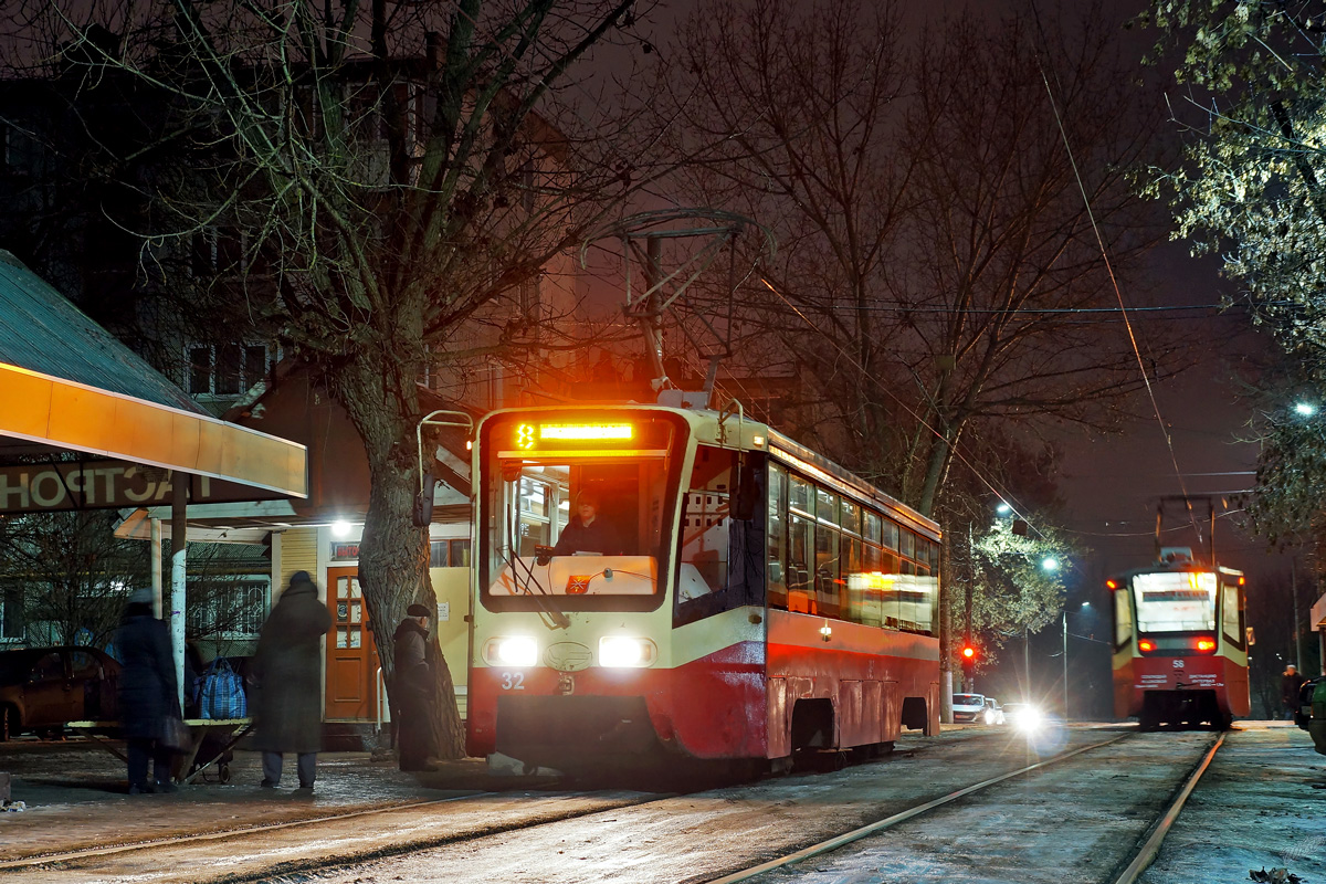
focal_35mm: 60
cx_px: 663
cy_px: 442
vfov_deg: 22.6
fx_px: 2210
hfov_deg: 33.4
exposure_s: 1
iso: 400
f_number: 7.1
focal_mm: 40
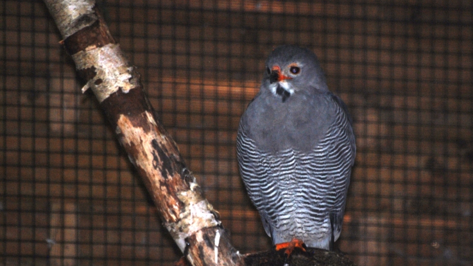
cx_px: 296
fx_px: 7402
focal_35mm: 590
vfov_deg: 2.1
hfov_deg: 3.7
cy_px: 156
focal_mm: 270
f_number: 5.6
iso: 400
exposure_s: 1/60
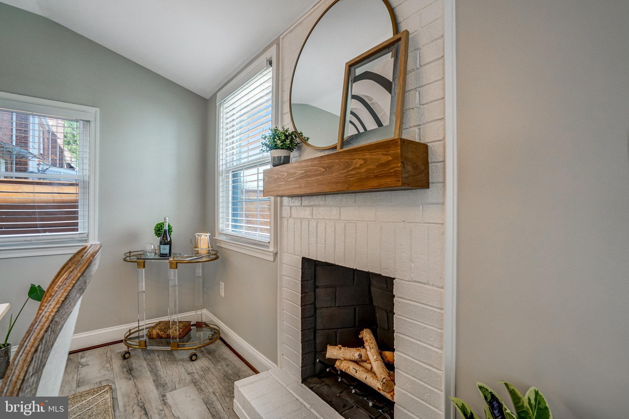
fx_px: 280
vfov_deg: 73.7
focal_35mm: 16
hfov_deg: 96.7
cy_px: 210
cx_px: 314
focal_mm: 16
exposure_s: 1/40
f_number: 8
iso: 1250
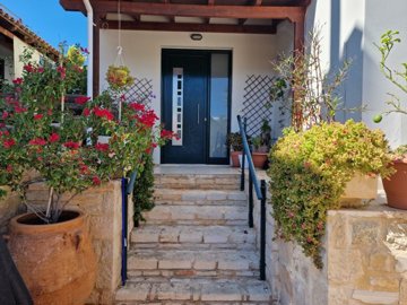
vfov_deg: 58.9
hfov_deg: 73.9
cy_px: 152
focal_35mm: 23
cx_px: 204
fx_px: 270
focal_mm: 6.4
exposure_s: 1/482
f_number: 1.8
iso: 50
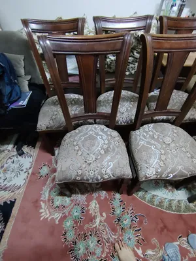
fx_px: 128
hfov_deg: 74.7
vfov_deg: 91.0
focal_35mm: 17
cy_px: 130
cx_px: 98
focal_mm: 1.42
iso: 786
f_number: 2.2
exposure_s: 1/20
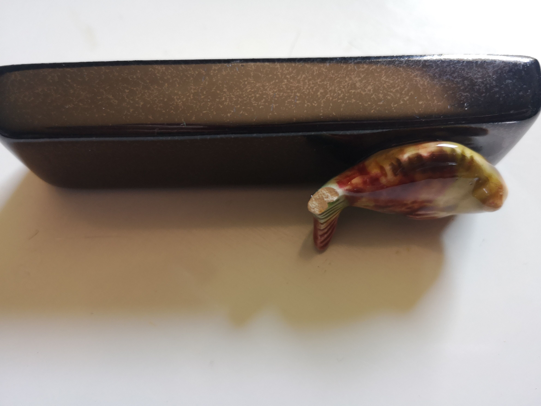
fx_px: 422
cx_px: 270
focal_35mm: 27
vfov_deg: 51.4
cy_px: 203
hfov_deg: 65.3
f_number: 1.8
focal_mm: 3.95
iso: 160
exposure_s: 1/50
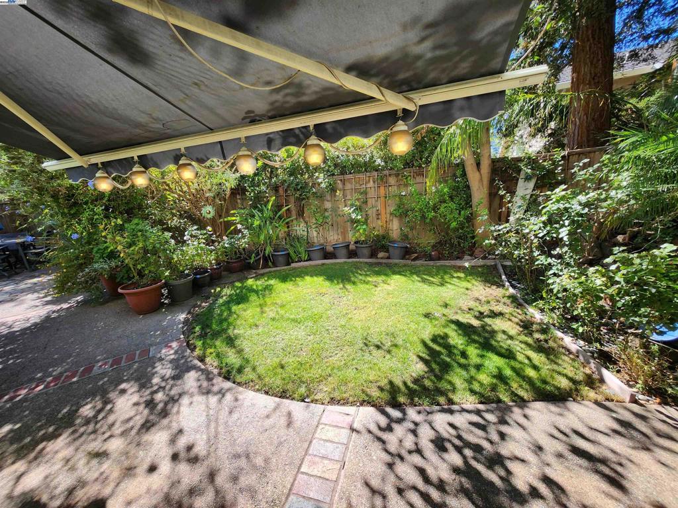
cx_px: 339
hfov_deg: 106.2
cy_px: 254
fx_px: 255
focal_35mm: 13
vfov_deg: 89.9
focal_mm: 1.74
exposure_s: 1/218
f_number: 2.2
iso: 32
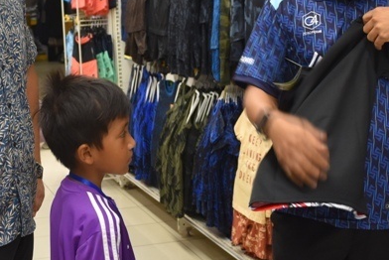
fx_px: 1016
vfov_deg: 14.6
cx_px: 127
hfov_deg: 21.6
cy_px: 114
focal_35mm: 94
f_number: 4
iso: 720
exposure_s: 1/60
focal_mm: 24
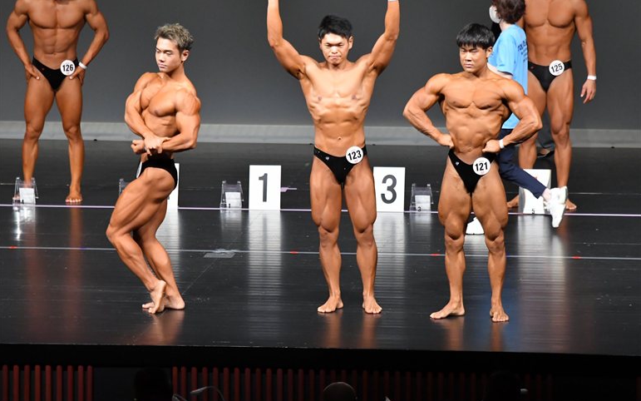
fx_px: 4560
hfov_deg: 8.0
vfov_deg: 5.0
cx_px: 320
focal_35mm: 261
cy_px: 200
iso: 5000
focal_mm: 170
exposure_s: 1/400
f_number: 5.6
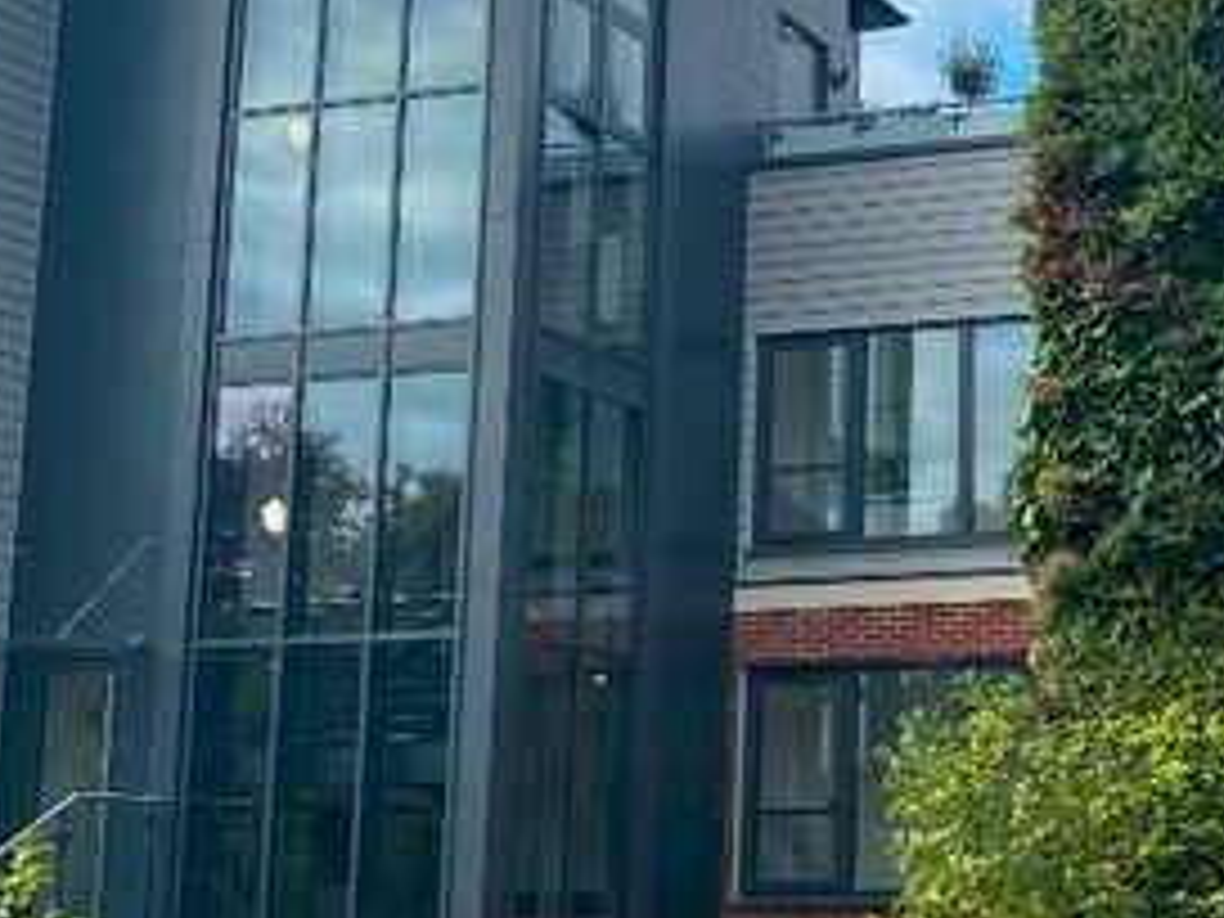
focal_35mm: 67
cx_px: 1143
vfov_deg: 21.9
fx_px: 2369
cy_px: 452
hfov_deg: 27.7
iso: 32
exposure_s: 1/1300
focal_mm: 4.25
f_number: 1.8
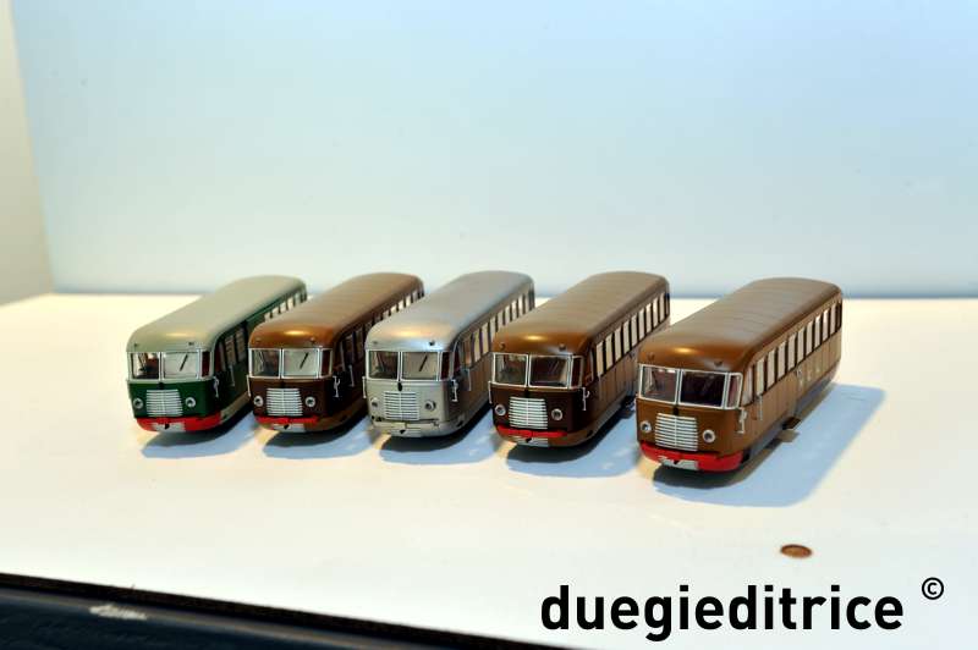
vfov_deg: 37.8
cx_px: 489
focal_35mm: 35
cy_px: 325
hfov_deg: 54.5
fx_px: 950
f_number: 11
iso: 800
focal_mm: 35
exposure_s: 1/60
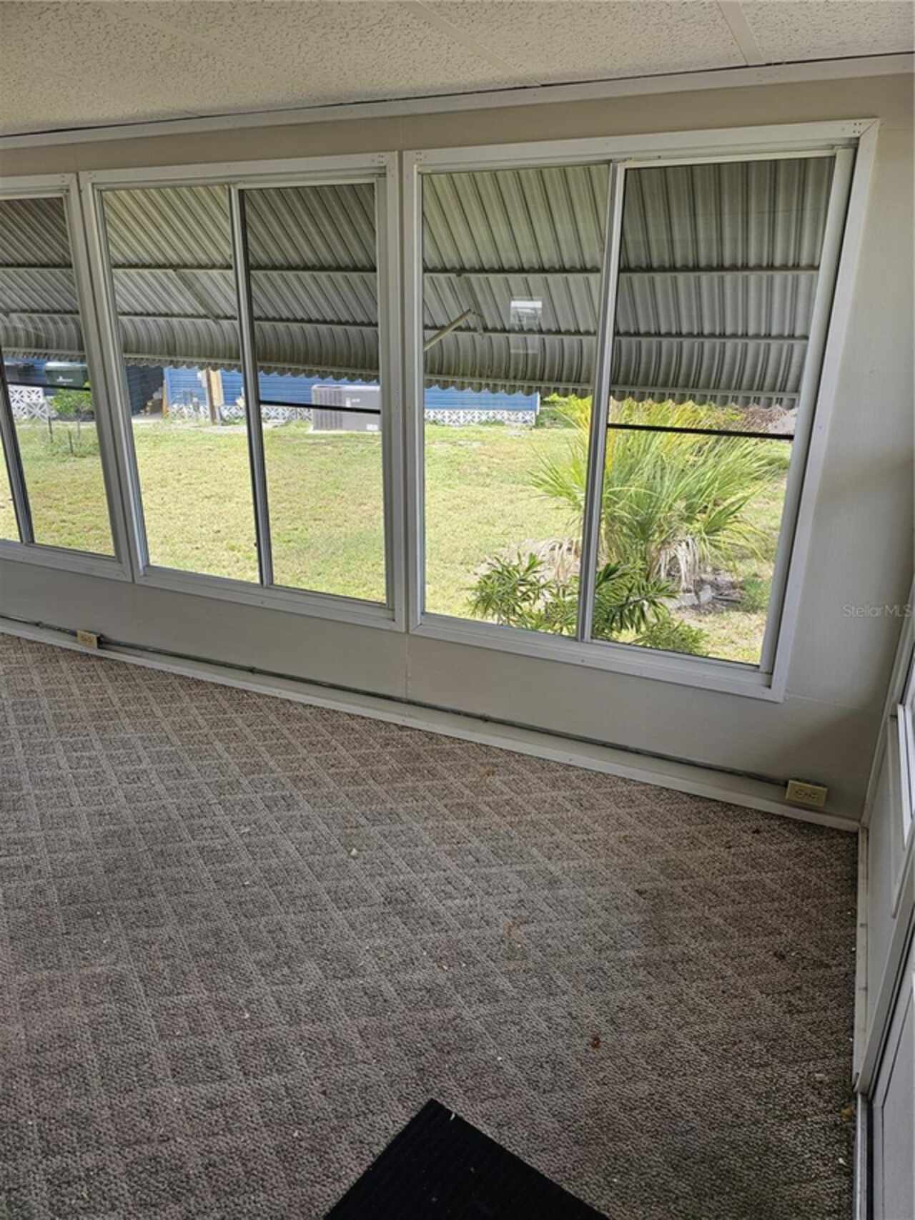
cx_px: 458
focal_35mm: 23
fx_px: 810
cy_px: 610
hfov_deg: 58.9
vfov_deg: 73.9
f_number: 1.7
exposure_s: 1/120
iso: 20
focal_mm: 6.3
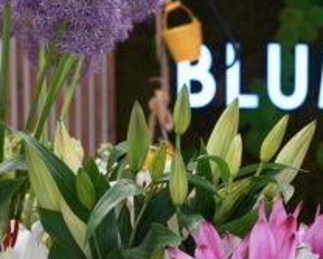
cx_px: 244
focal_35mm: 121
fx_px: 1158
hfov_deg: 15.8
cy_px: 276
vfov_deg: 12.6
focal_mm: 35
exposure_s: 1/160
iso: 800
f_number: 4
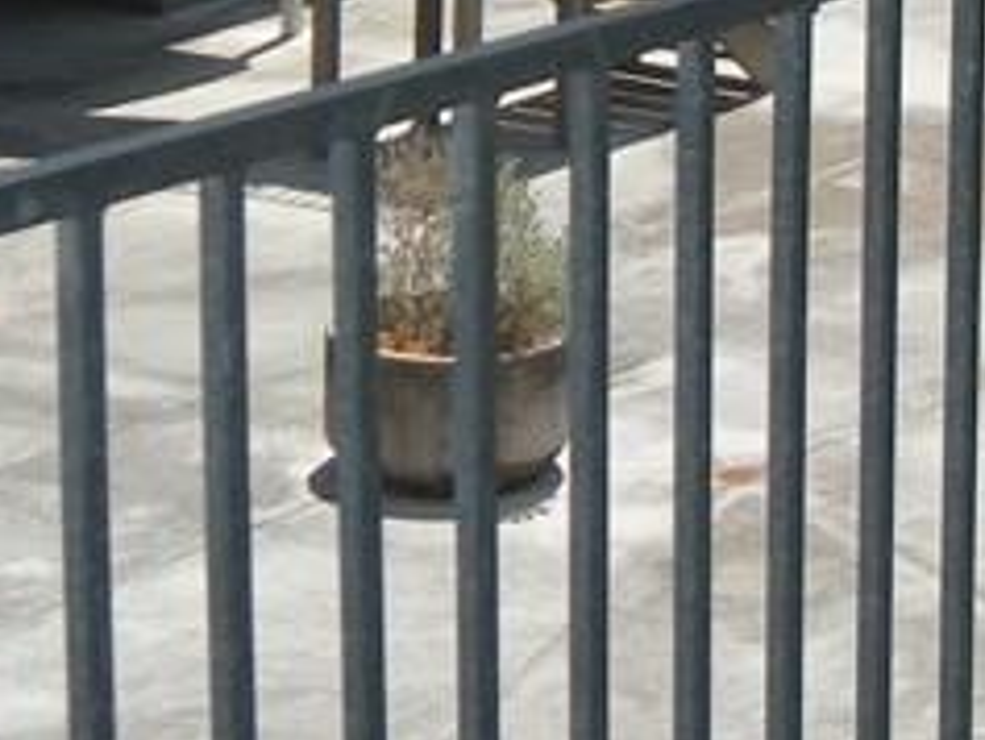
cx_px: 1559
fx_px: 4299
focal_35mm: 151
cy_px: -274
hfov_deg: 12.3
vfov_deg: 9.6
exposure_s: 1/882
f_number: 3.8
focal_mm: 5.9
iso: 89
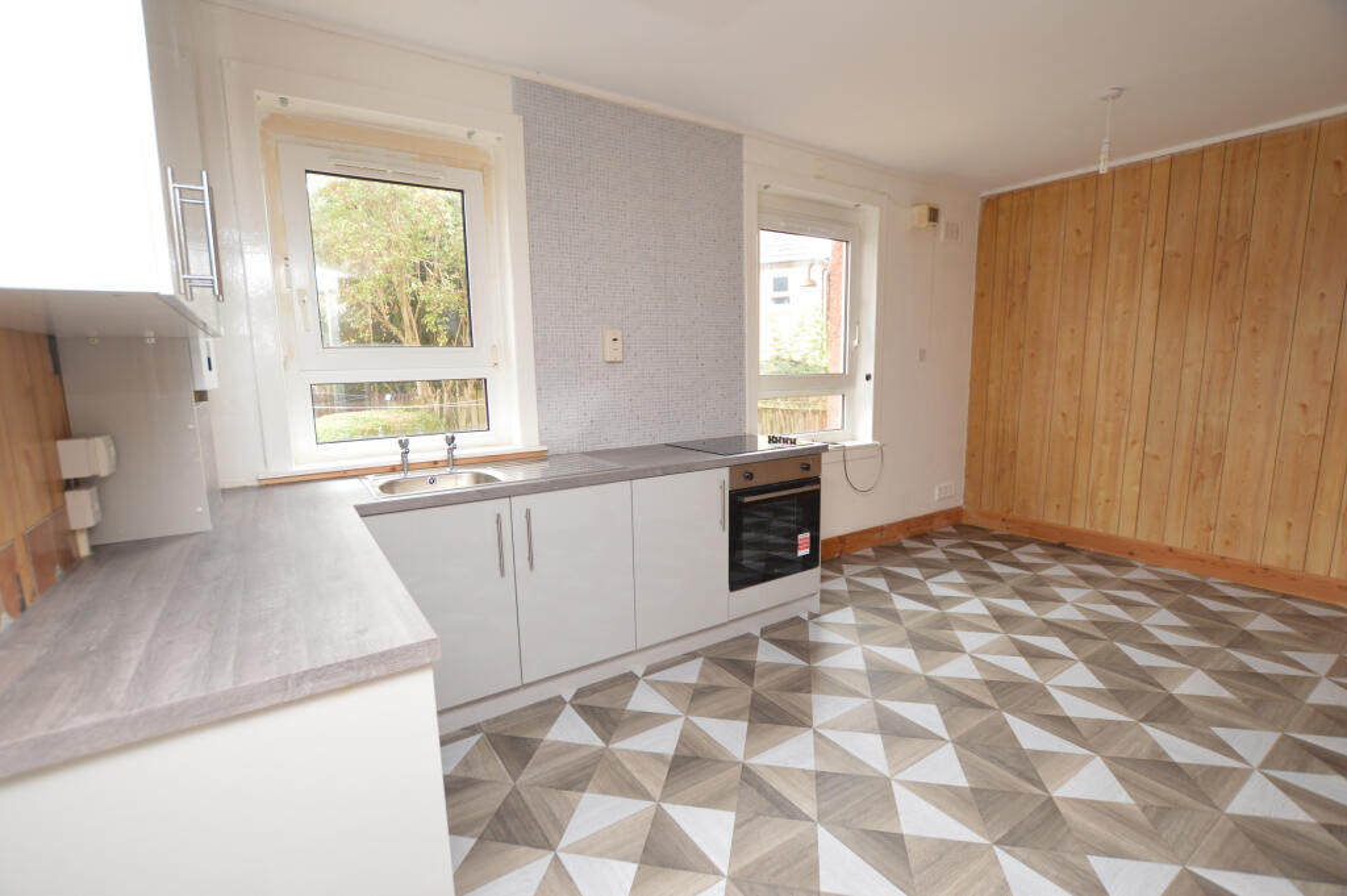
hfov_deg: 100.4
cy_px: 448
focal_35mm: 15
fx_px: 561
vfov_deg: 77.2
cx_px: 674
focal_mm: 10
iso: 400
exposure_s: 1/80
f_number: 4.5
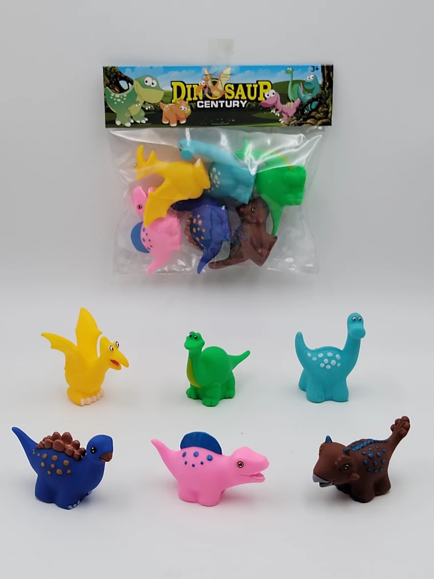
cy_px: 290
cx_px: 217
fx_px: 852
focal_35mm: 51
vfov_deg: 37.5
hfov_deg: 28.6
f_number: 1.8
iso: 133
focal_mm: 4.75
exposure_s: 1/100
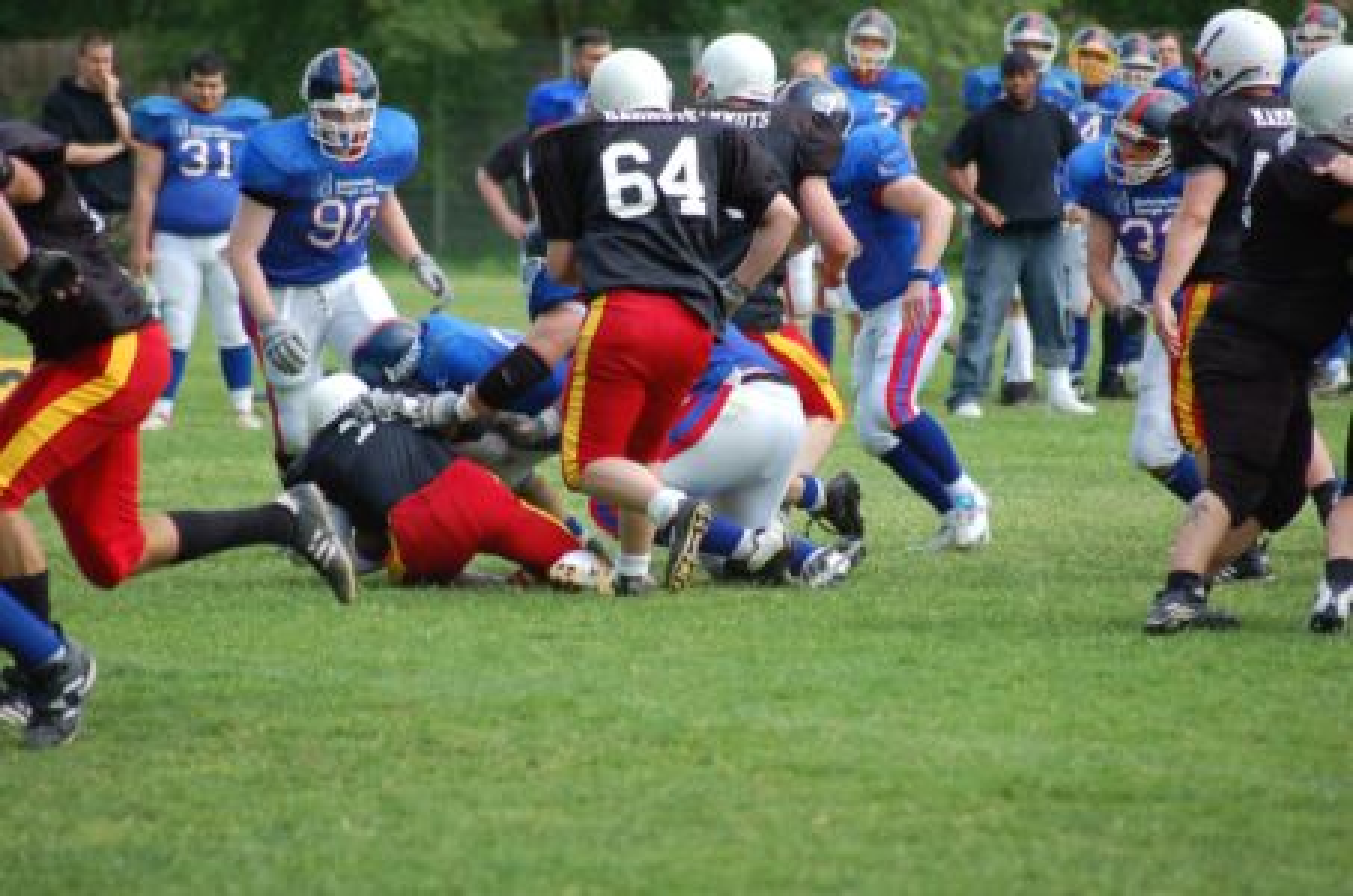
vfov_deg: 4.1
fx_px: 12376
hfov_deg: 6.3
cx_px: 676
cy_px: 448
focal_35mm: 330
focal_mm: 220
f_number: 5.3
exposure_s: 1/640
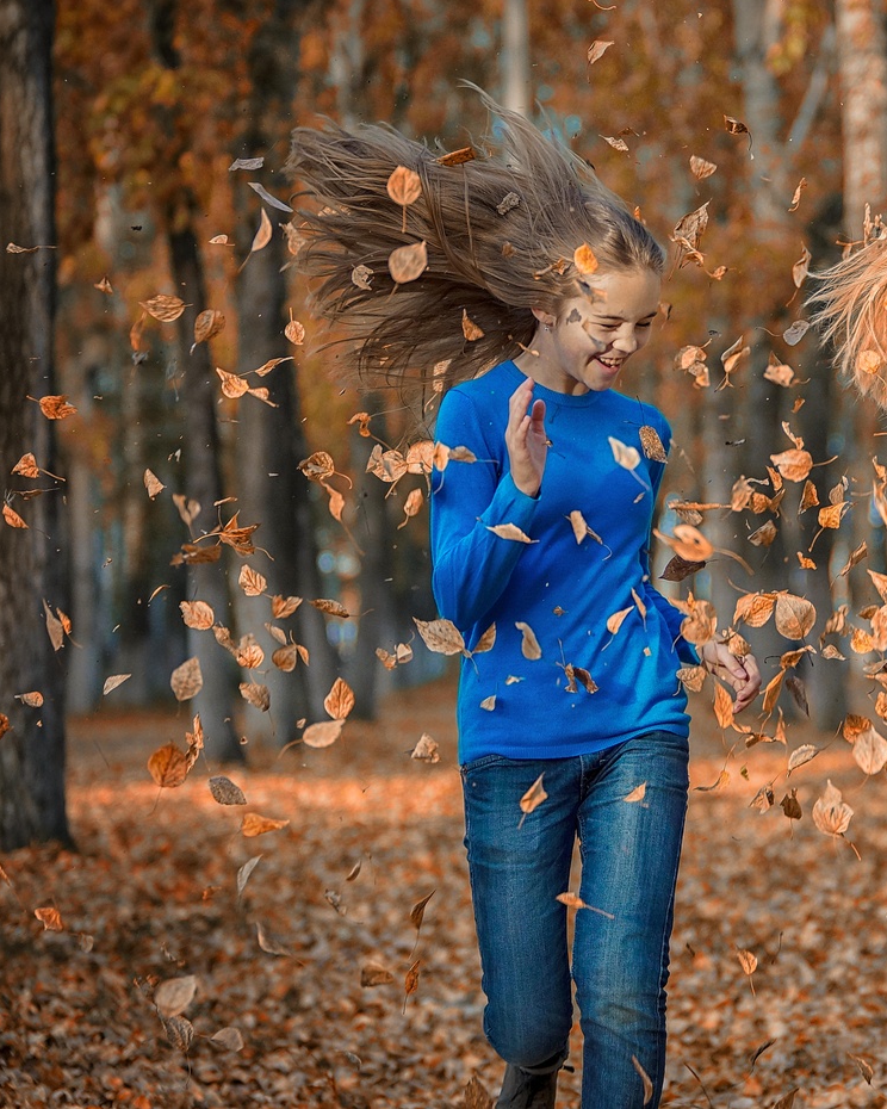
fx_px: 3708
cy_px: 554
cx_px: 718
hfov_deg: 13.6
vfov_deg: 17.0
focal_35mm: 113
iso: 640
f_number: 2.8
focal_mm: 80
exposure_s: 1/640
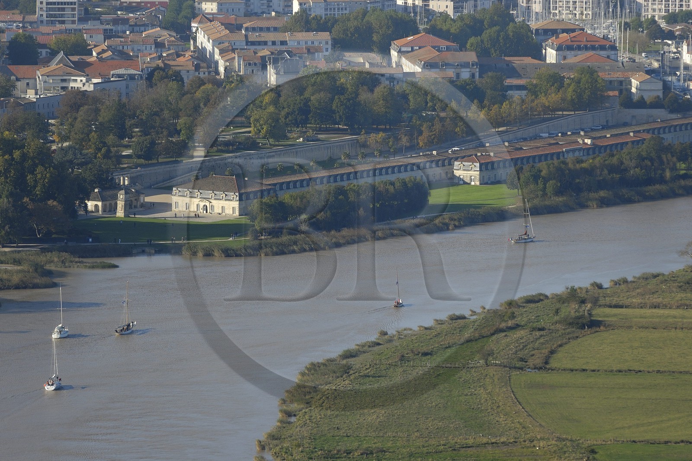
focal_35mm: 202
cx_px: 346
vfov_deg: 6.8
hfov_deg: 10.2
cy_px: 230
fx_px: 3891
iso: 100
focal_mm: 135
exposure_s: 1/350
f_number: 5
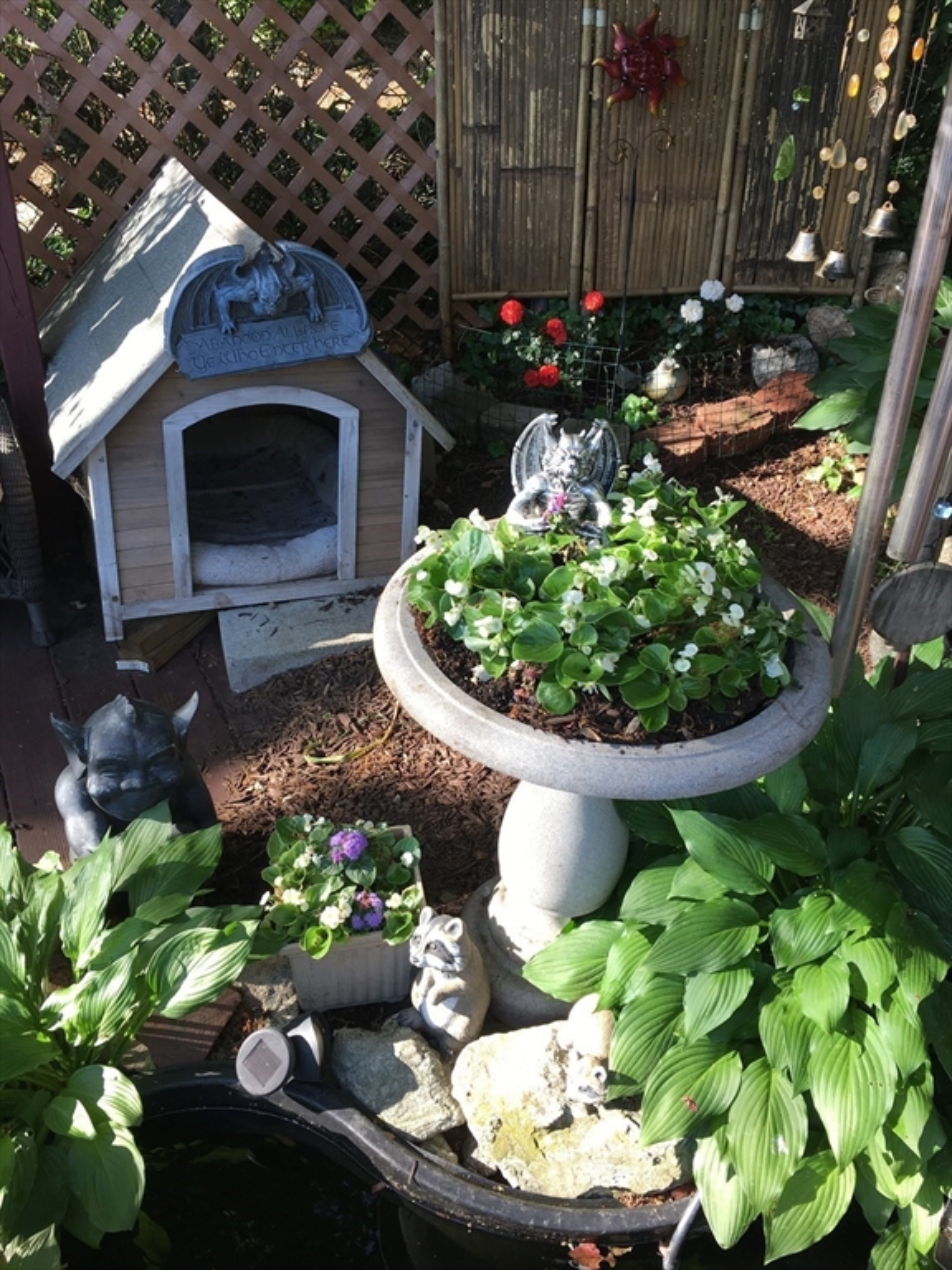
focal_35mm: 29
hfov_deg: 48.2
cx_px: 476
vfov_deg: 61.7
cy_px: 635
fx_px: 1063
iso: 25
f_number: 2.2
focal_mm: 4.15
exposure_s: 1/120
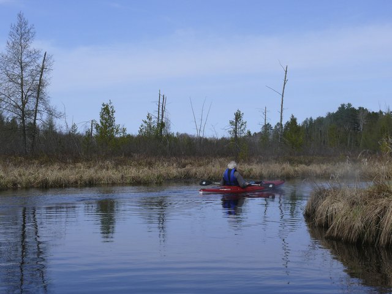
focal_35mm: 60
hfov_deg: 32.2
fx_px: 679
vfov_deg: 24.4
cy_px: 147
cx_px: 196
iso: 100
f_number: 7.1
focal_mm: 12.7
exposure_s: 1/400
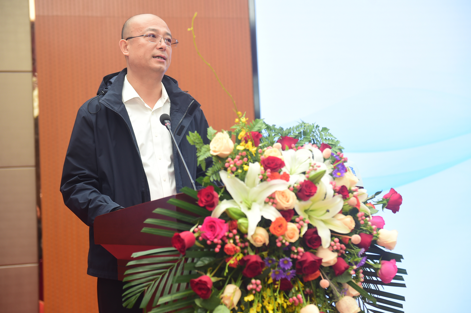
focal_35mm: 55
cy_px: 156
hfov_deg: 36.3
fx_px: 719
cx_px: 236
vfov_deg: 24.6
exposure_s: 1/160
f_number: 3.2
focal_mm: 55
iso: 640
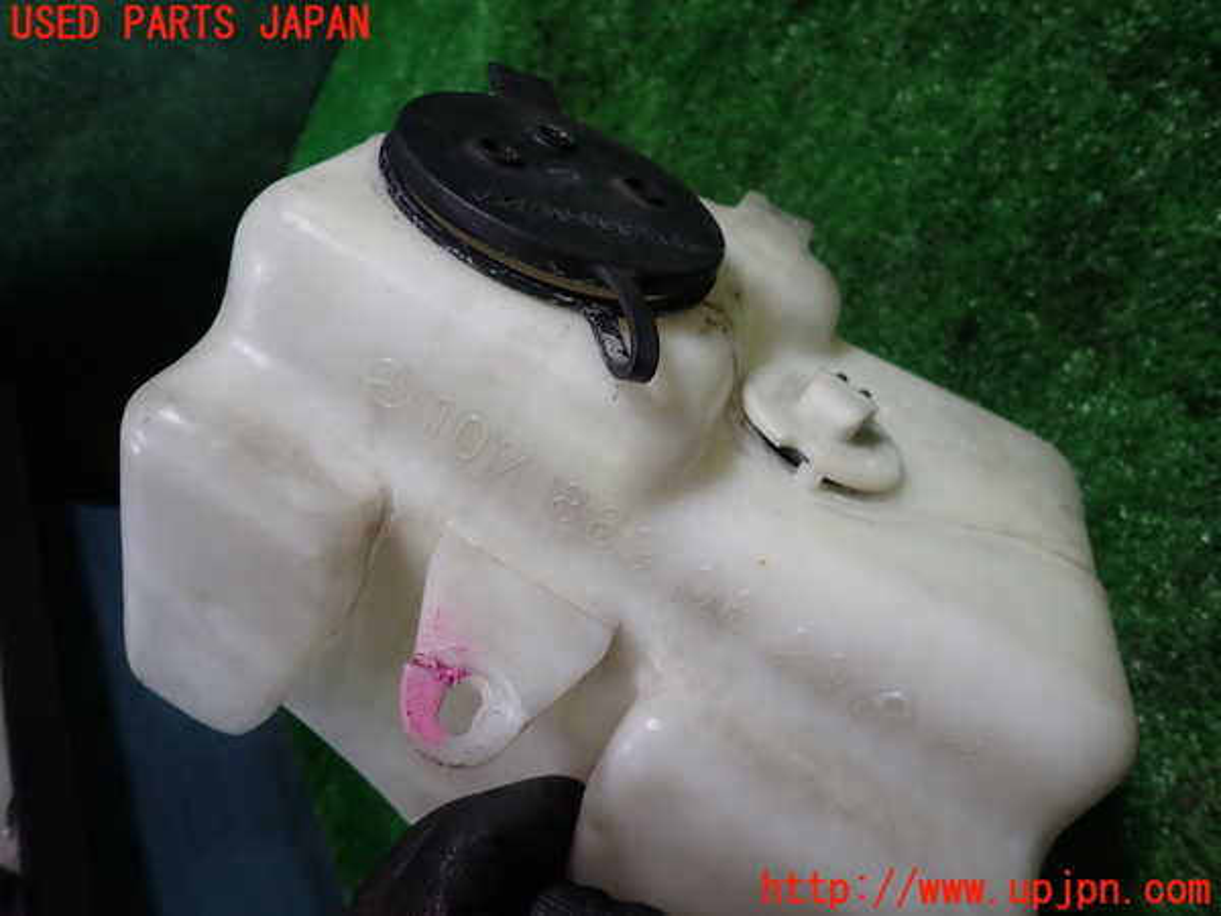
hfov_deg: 69.4
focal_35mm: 25
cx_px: 610
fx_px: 882
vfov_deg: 54.9
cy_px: 458
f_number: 2
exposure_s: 1/60
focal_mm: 4.5
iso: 160
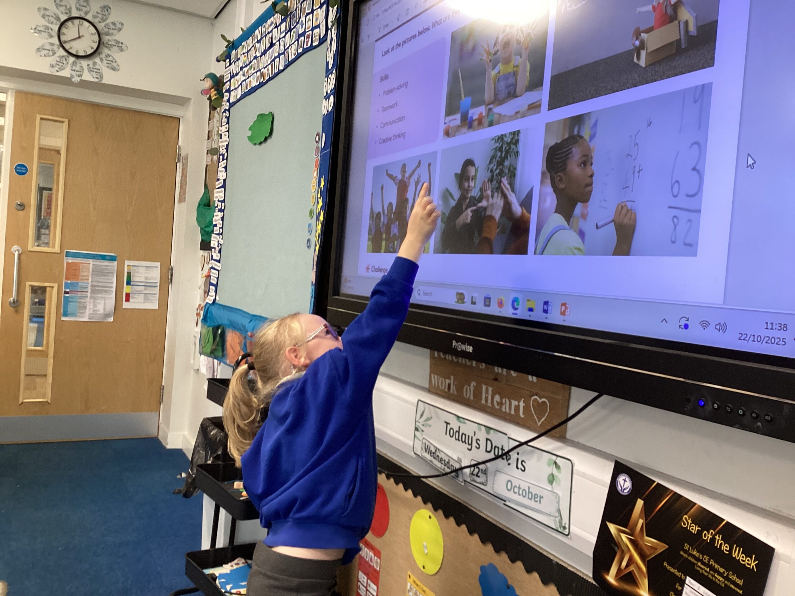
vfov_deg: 45.4
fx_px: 712
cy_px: 298
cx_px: 398
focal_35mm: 31
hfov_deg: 58.4
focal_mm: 3.3
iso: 125
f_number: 2.4
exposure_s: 1/50
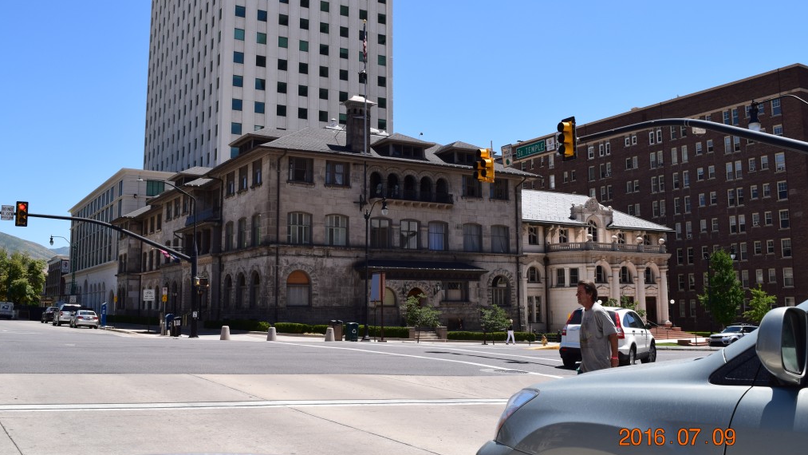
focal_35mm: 37
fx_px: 783
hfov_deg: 54.6
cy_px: 206
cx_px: 404
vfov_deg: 32.4
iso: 400
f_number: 11
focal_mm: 23
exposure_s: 1/400
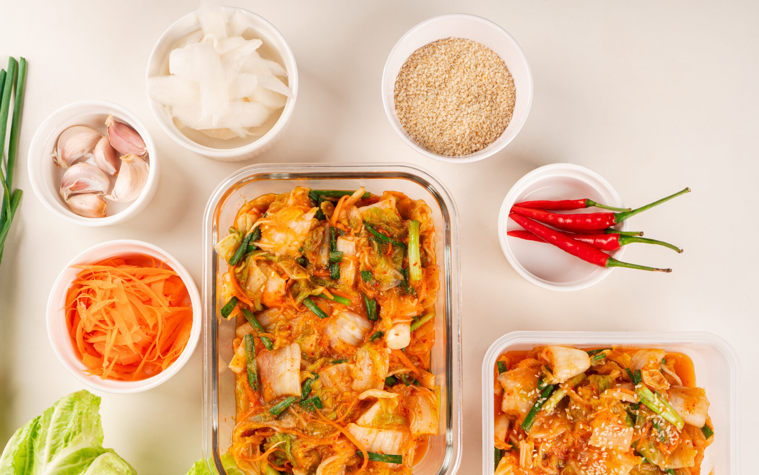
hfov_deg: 44.4
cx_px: 388
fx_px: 931
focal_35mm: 45
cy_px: 316
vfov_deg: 28.4
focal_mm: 35
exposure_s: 1/160
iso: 100
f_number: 16
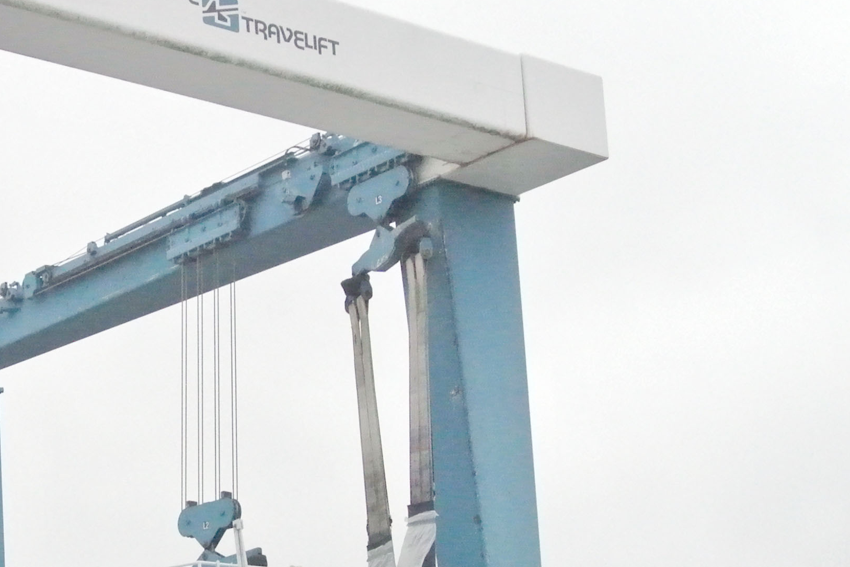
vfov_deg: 14.3
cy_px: 637
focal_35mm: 93
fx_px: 2196
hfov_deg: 21.4
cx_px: 73
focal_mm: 14.5
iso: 3200
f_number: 5
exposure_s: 1/1000
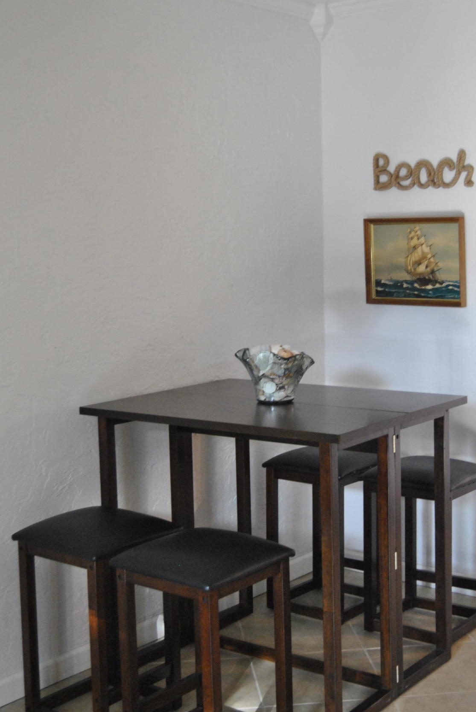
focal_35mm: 54
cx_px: 251
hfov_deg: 25.1
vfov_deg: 36.8
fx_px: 1068
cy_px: 309
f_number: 4.2
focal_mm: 30
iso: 800
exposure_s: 1/30
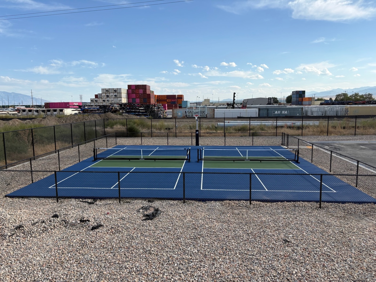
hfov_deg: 67.3
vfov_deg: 53.1
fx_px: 282
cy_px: 141
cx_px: 188
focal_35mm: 26
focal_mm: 5.96
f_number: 1.6
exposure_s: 1/2985
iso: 50
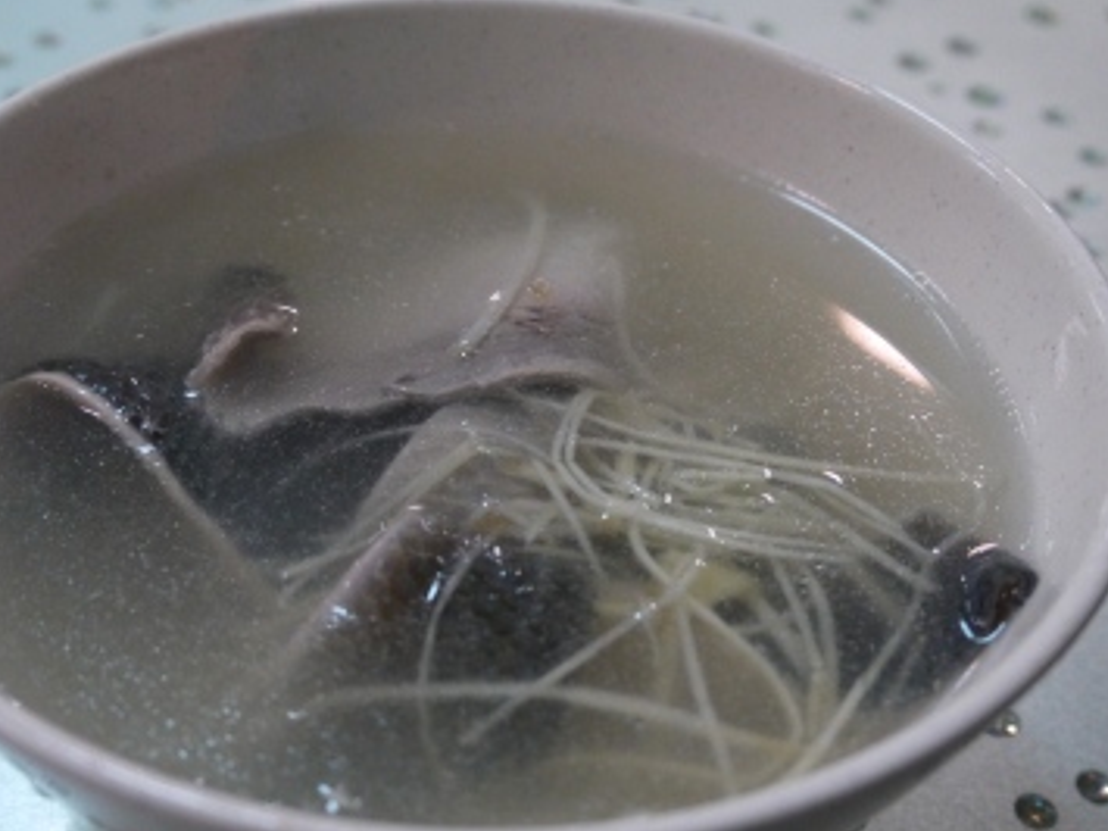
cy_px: 444
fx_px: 1536
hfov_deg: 39.6
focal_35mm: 48
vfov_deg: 30.2
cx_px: 487
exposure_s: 1/60
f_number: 4.3
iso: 1250
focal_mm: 19
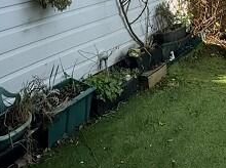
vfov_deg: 22.9
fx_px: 332
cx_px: 128
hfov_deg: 37.5
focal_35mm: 51
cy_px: -87
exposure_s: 1/2342
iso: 50
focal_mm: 2.22
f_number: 2.2
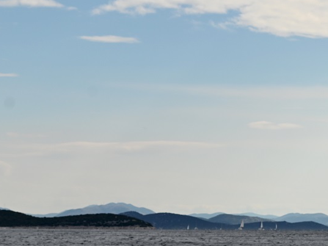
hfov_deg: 10.5
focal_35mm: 188
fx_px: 1782
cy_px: 210
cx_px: 226
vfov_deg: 7.9
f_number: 7.1
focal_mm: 70
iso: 100
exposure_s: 1/640
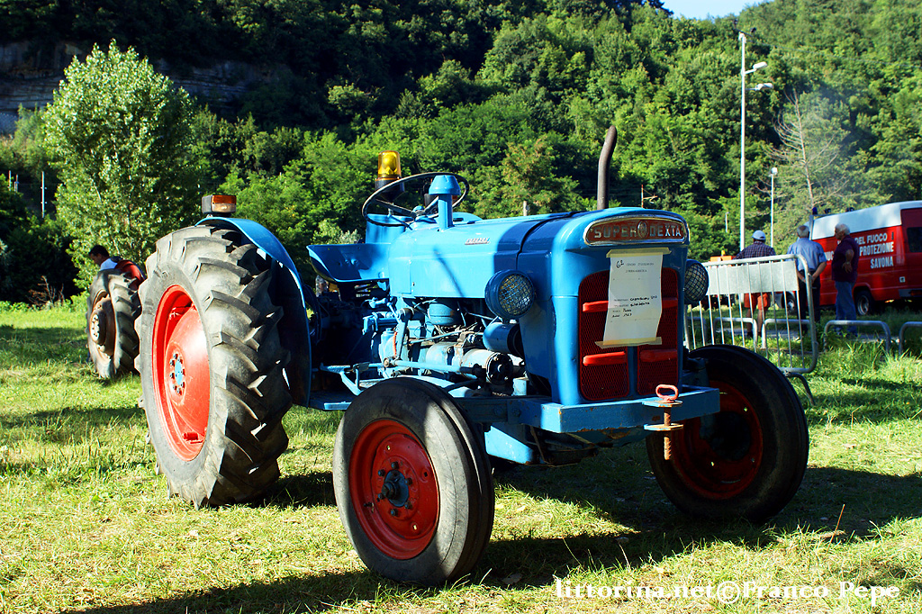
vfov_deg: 25.7
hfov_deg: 37.9
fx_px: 1344
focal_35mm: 52
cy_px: 307
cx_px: 461
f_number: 8
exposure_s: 1/160
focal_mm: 35
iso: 200
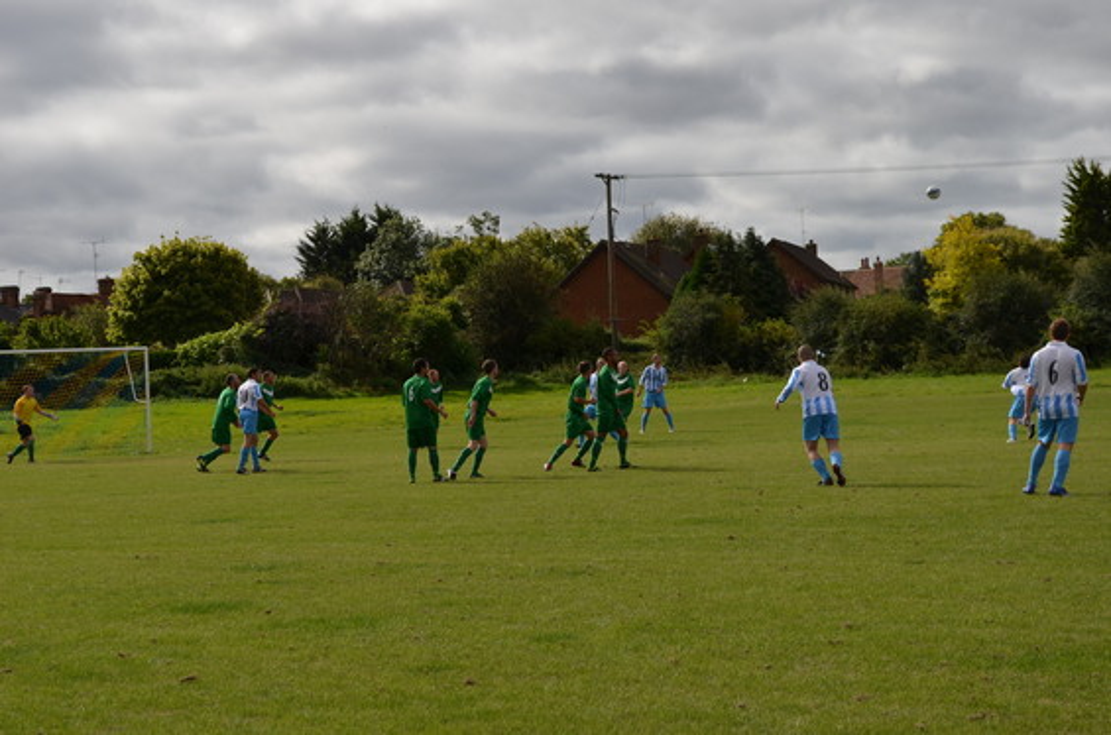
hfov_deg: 27.1
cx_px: 556
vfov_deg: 18.1
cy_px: 368
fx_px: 2309
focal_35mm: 75
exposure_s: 1/500
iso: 100
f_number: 8
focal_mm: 50
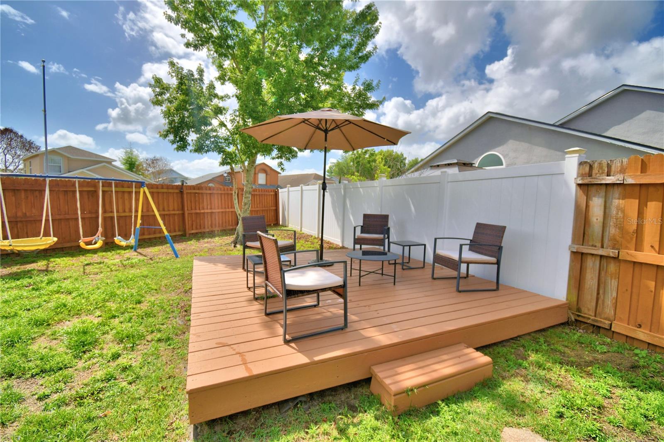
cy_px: 221
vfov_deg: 77.3
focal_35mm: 15
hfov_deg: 100.4
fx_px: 277
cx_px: 332
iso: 100
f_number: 4.5
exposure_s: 1/1600
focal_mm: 10
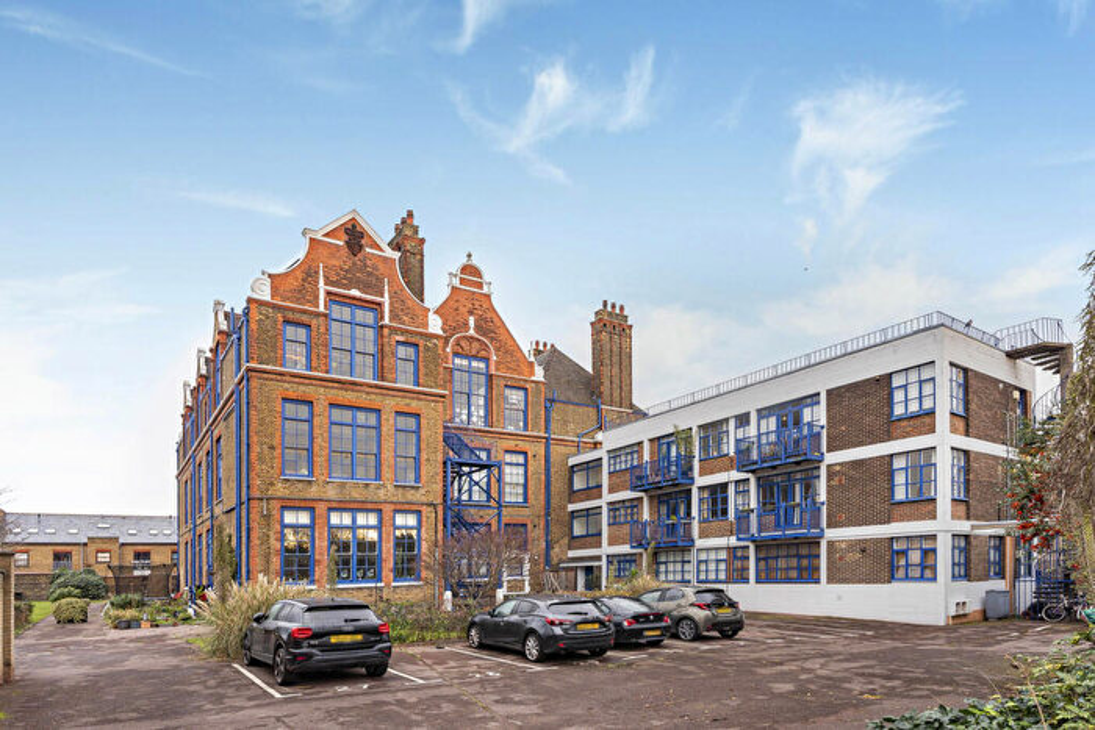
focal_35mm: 16
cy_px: 365
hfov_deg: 96.7
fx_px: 487
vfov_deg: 73.8
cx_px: 548
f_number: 8
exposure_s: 1/100
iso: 400
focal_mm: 16
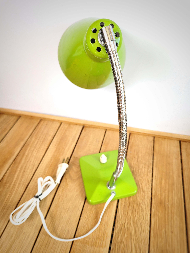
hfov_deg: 53.1
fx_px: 190
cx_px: 95
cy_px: 126
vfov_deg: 67.3
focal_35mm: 26
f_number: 1.8
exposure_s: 1/247
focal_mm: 5.4
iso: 40
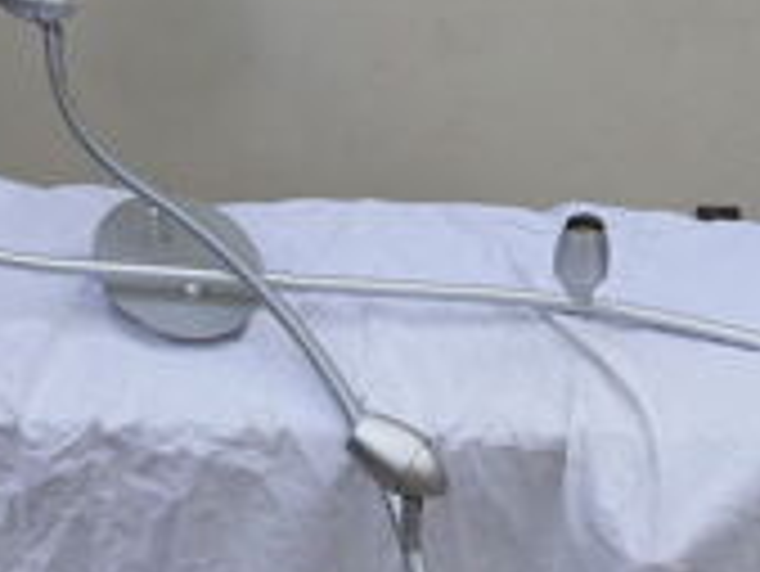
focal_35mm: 71
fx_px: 1560
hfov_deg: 27.3
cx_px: 481
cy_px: 432
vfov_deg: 20.6
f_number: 4
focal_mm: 4.1
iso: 80
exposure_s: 1/200
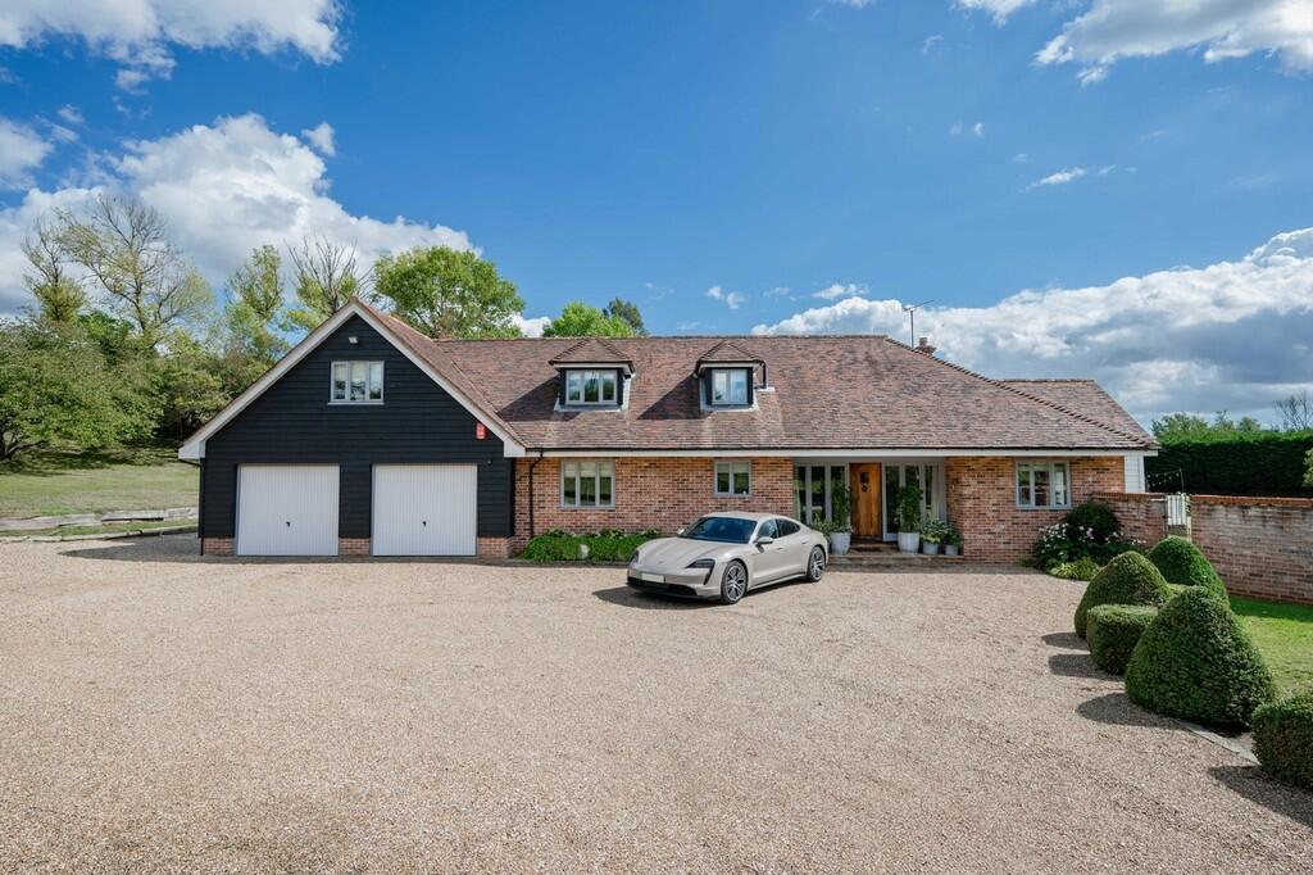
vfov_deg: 67.3
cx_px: 656
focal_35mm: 18
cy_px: 438
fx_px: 656
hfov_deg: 90.0
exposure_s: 1/400
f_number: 8
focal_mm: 18
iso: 250
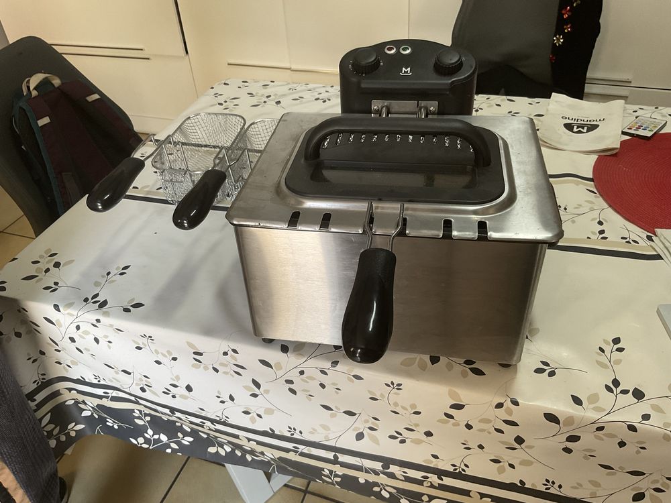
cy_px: 252
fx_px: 562
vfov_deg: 48.2
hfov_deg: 61.7
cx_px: 336
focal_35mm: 29
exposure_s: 1/109
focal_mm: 3
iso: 64
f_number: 1.8
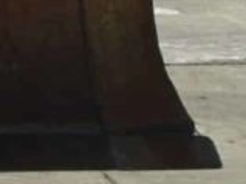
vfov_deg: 10.6
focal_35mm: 131
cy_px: -142
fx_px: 930
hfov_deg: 12.5
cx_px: -308
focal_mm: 4.6
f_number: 8
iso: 100
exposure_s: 1/250
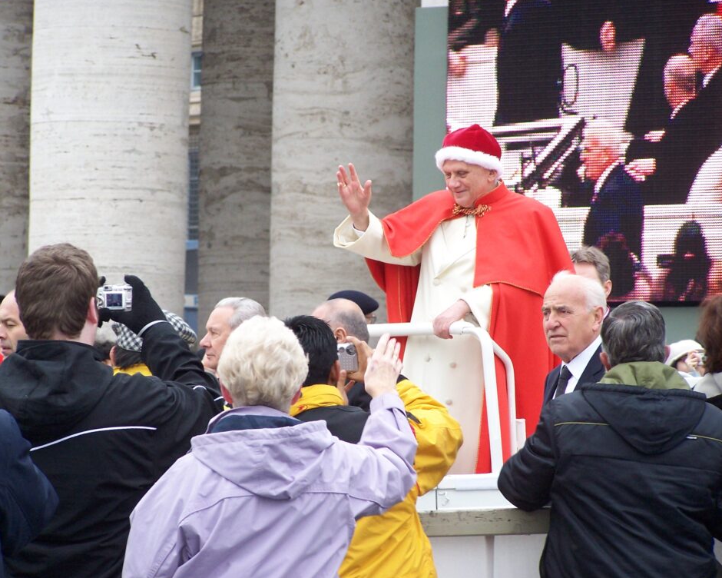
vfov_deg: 7.7
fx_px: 4295
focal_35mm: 201
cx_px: 343
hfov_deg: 9.6
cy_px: 291
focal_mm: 31.3
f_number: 3.2
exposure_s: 1/250
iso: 140
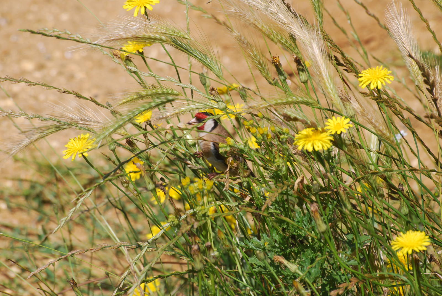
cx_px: 221
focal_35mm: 450
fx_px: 5531
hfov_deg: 4.6
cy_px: 148
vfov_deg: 3.1
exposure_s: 1/250
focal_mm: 300
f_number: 8
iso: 100
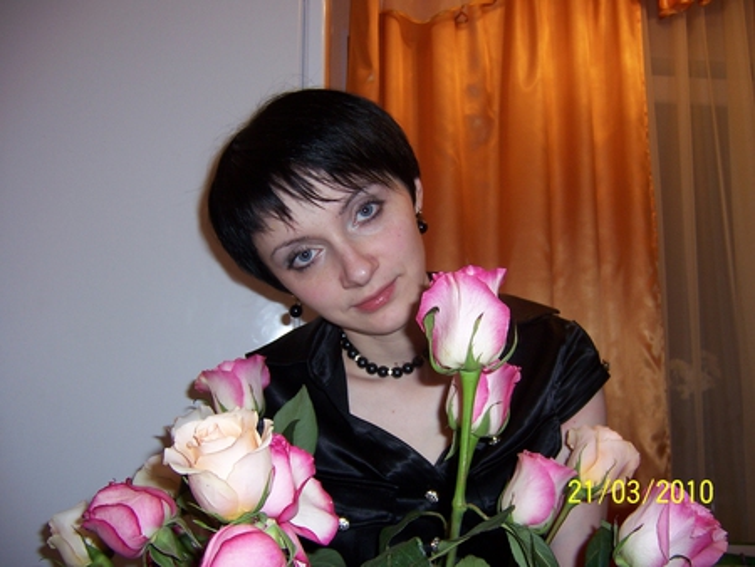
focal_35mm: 33
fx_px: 720
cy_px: 284
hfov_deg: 55.3
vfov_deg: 43.0
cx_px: 378
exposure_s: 1/60
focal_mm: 5.5
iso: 80
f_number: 2.8
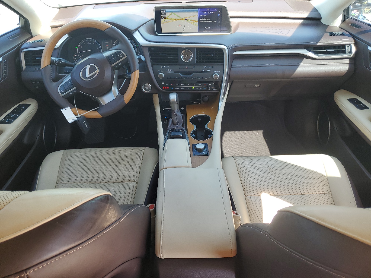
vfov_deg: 53.1
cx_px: 186
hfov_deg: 67.3
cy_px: 139
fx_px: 279
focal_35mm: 26
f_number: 1.5
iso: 50
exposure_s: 1/125
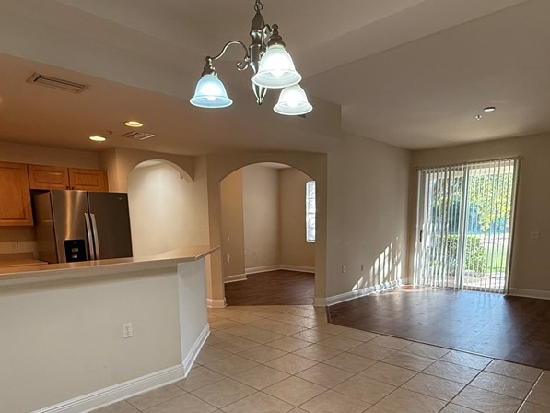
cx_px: 288
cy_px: 282
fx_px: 381
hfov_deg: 71.5
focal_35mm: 24
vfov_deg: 55.4
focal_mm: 2.22
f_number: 2.2
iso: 250
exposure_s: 1/120
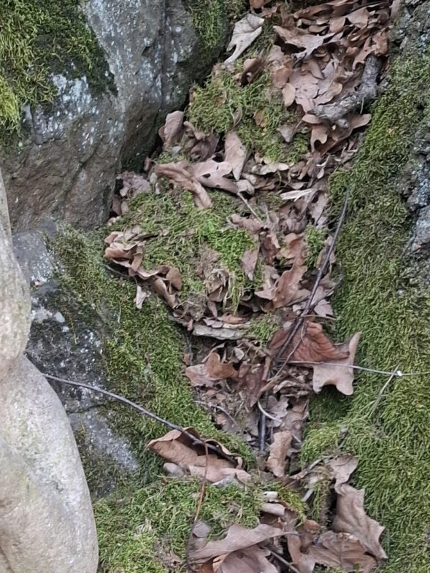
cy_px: 507
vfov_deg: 25.3
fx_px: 1242
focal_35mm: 75
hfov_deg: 18.7
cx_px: -63
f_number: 1.8
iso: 250
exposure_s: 1/50
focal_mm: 5.54
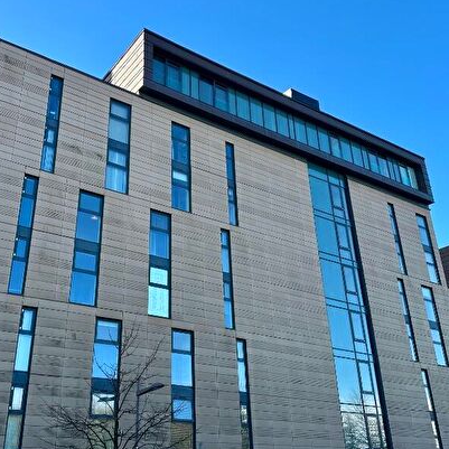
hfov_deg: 44.7
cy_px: 200
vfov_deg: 44.9
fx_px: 543
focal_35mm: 37
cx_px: 181
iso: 80
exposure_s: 1/1321
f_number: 1.78
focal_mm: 6.86
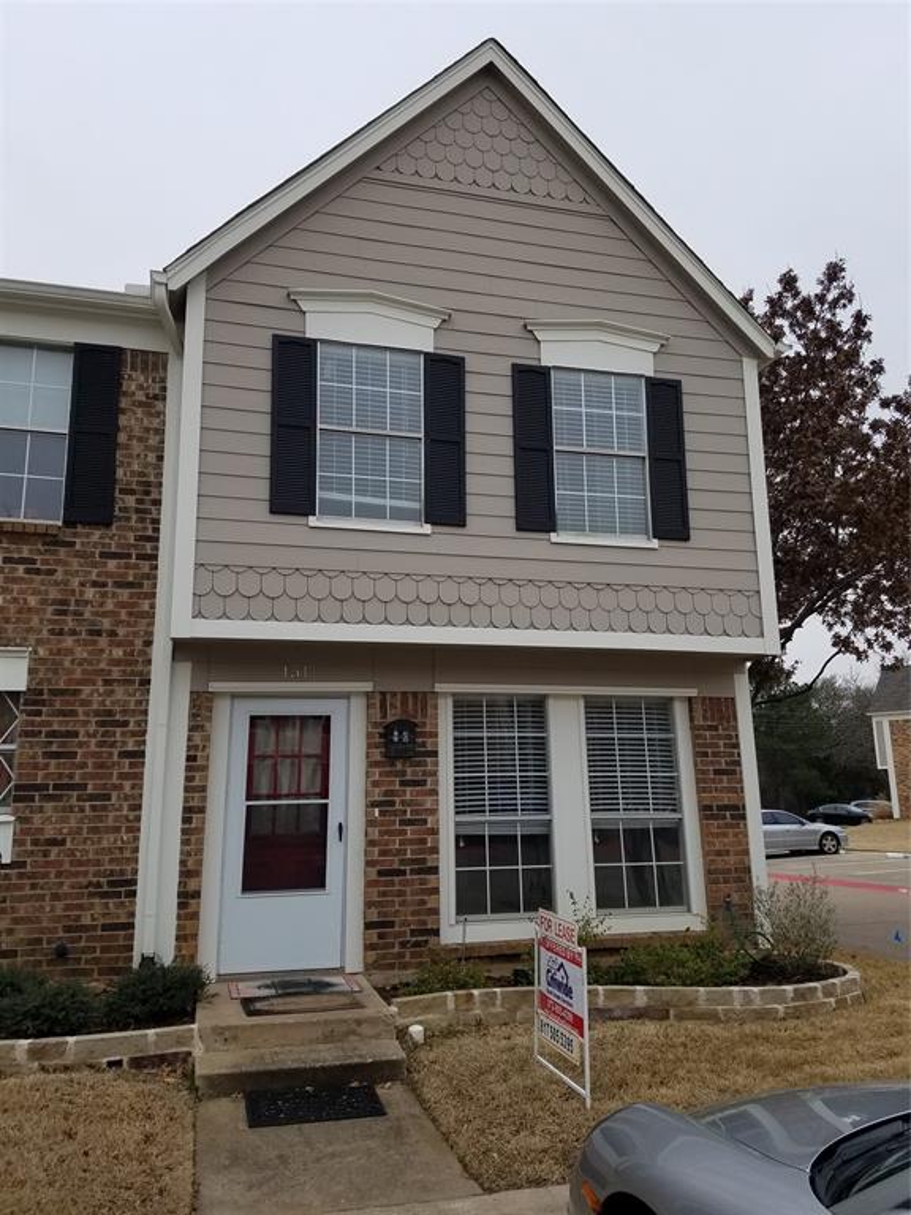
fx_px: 912
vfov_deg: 67.3
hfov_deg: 53.1
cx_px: 456
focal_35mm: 26
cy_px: 608
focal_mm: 4.2
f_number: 1.7
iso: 50
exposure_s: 1/998
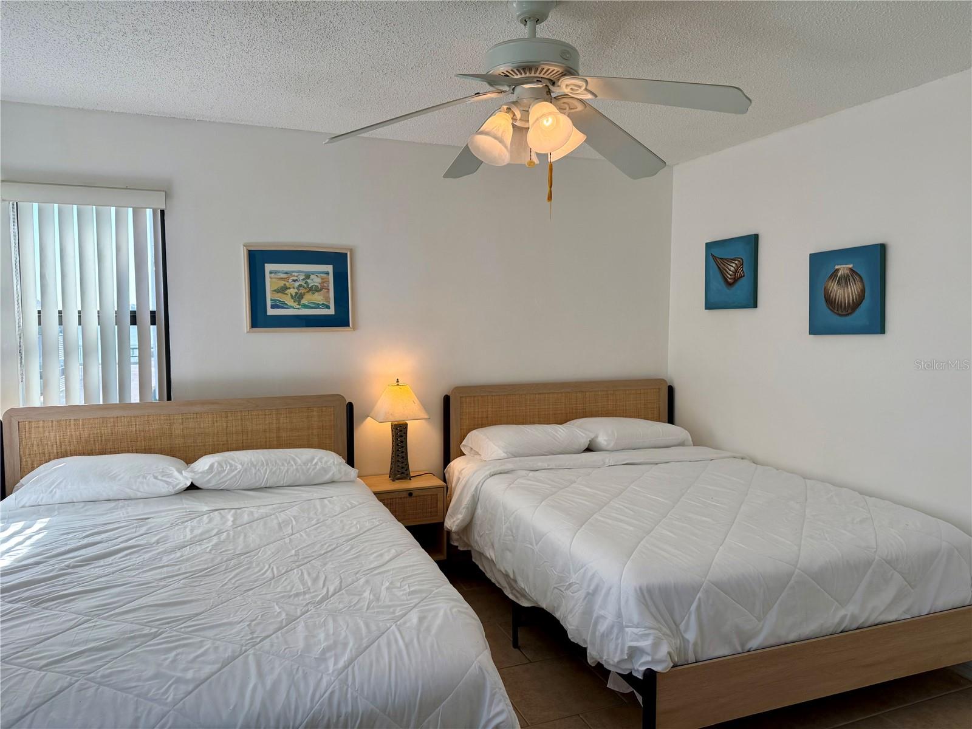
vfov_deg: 56.8
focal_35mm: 24
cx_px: 486
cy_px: 364
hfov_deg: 71.6
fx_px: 674
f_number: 1.78
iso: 100
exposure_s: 1/622
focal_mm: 6.76
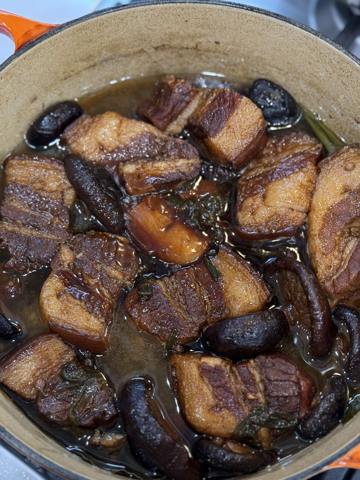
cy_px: 243
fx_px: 680
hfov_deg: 29.7
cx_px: 177
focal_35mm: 49
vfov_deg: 38.9
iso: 250
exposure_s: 1/40
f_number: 1.78
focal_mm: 6.76
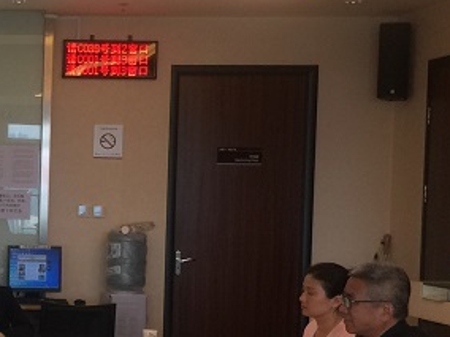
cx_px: -158
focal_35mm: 92
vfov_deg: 16.0
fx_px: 1196
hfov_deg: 19.4
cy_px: 238
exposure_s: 1/33
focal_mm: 4.15
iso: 40
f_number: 2.2
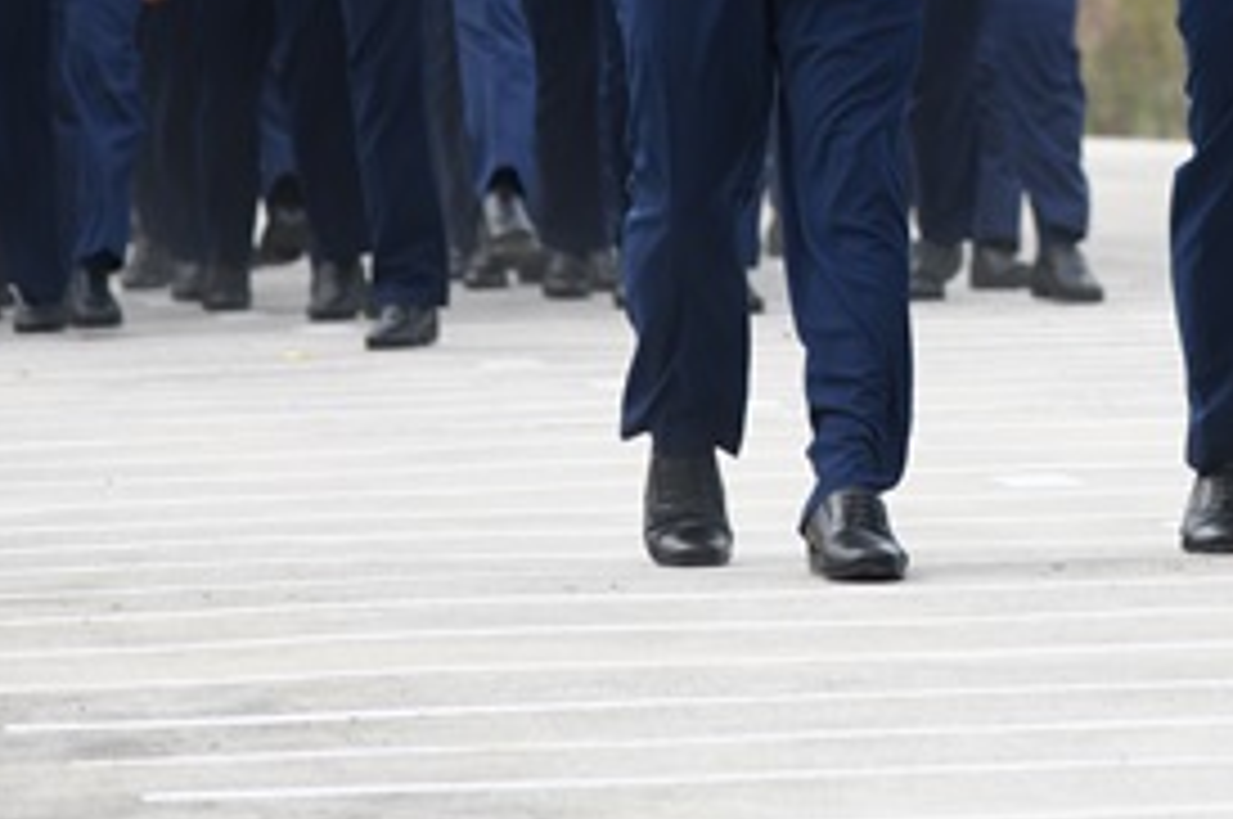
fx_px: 14984
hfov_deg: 4.7
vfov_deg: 3.1
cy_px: -598
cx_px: 1300
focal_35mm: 438
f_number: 4
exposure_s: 1/250
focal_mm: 120
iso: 64
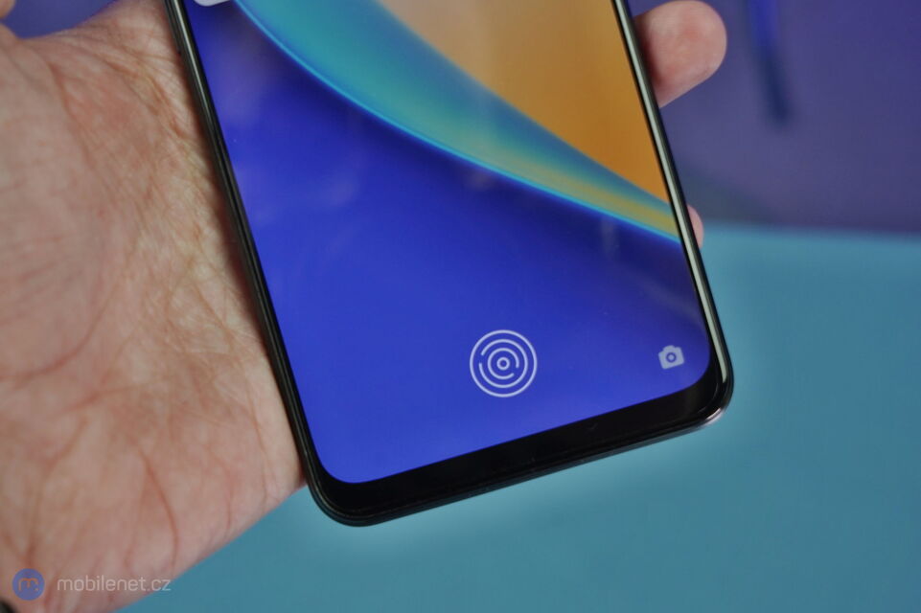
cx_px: 460
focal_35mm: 46
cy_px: 306
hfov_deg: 42.8
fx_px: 1176
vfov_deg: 29.2
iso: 800
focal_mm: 46
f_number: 7.1
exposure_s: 1/125
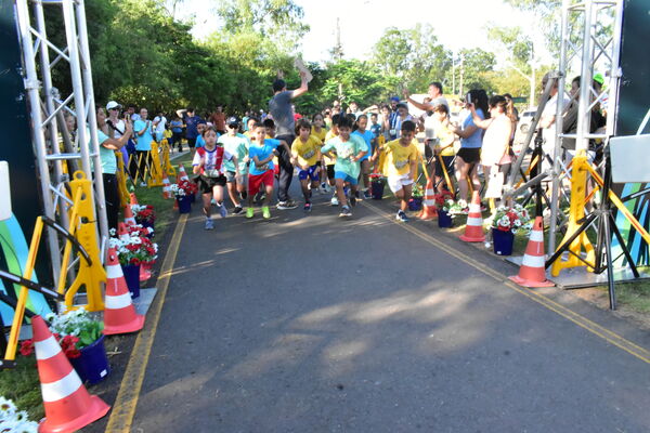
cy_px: 216
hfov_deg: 67.4
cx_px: 325
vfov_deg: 47.9
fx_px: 487
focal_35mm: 27
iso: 3200
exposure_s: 1/200
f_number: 22
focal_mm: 18
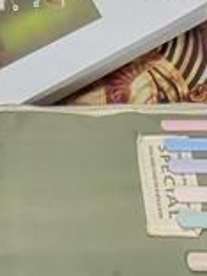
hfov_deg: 18.4
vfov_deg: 13.5
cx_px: 22
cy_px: -451
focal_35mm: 79
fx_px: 630
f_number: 1.95
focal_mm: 2.23
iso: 41
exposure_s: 1/60
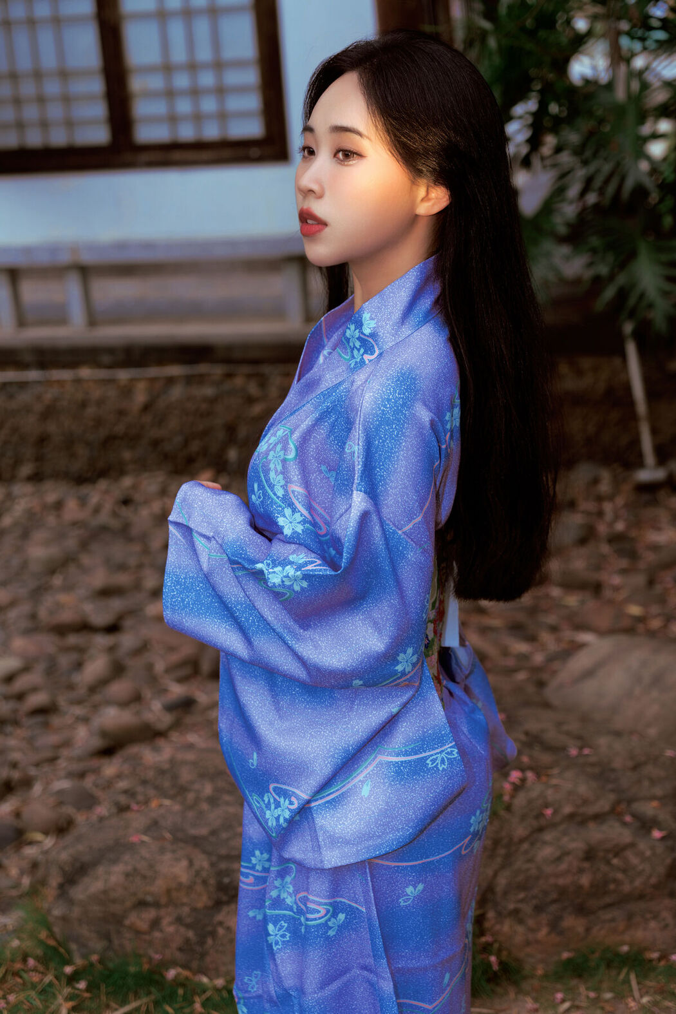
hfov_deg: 25.1
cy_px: 507
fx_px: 1520
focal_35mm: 54
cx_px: 338
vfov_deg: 36.9
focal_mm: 54
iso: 100
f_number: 4
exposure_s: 1/125
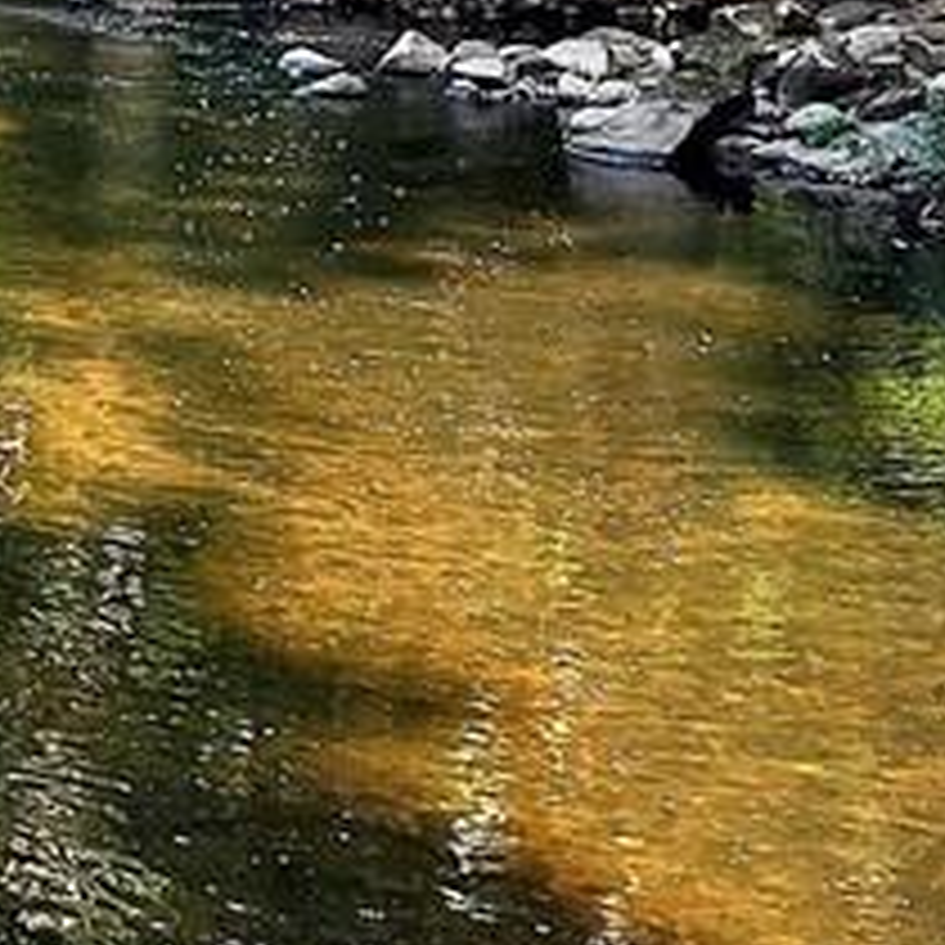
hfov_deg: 12.7
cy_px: -216
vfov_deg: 15.0
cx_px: -1192
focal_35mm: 112
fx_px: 3459
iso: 40
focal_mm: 5.1
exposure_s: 1/279
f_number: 1.6
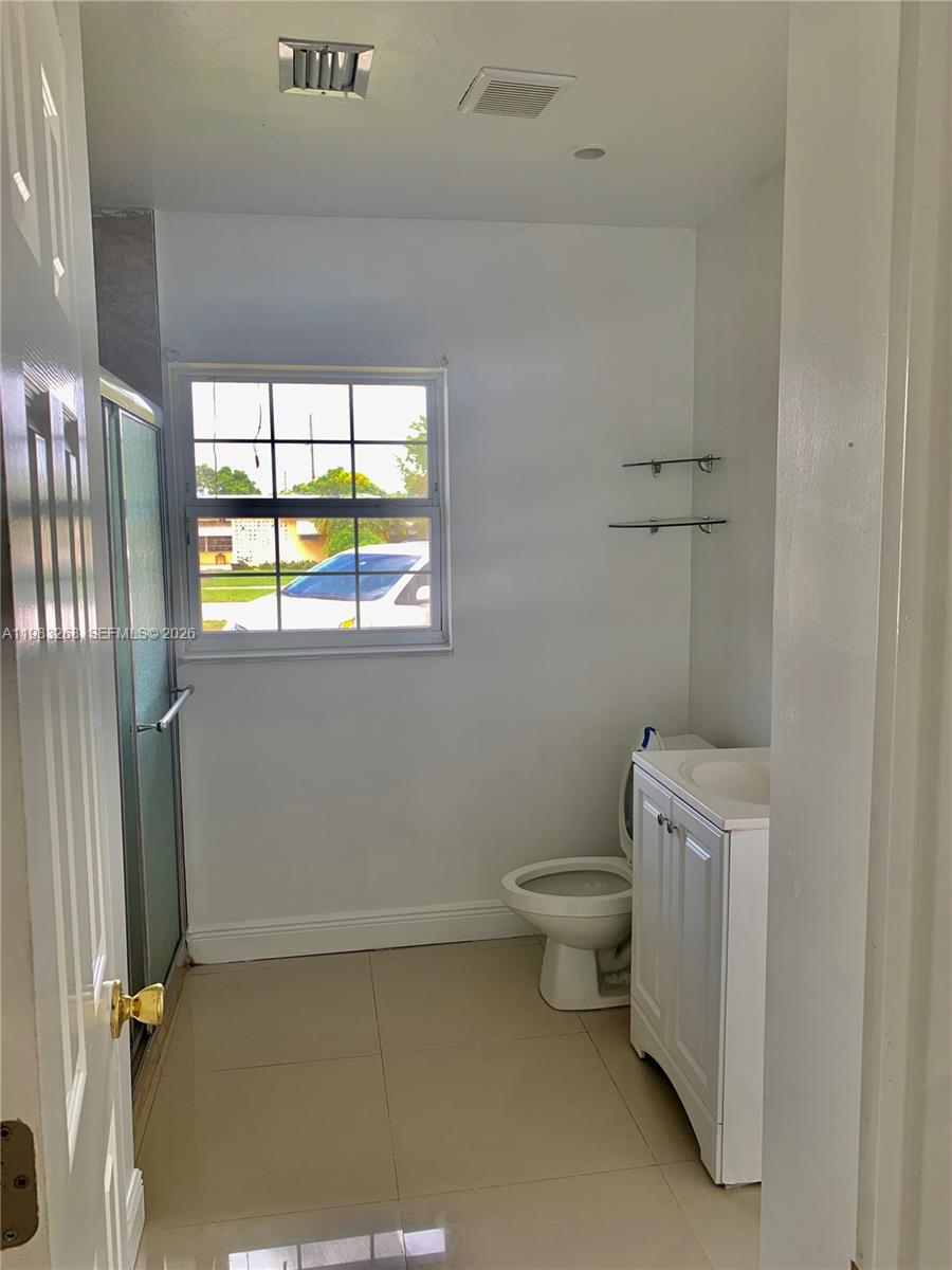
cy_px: 635
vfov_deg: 67.3
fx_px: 953
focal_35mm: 26
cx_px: 476
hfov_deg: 53.1
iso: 40
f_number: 1.8
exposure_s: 1/122
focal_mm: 4.25
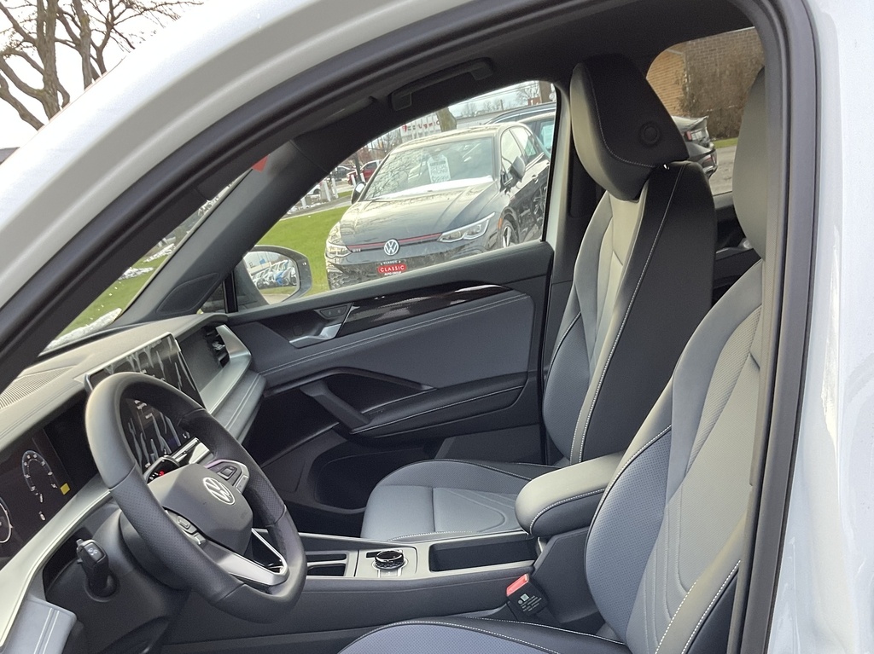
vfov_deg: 48.2
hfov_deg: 61.7
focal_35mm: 29
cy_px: 327
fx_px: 732
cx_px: 437
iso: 64
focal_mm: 3
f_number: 1.8
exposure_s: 1/91
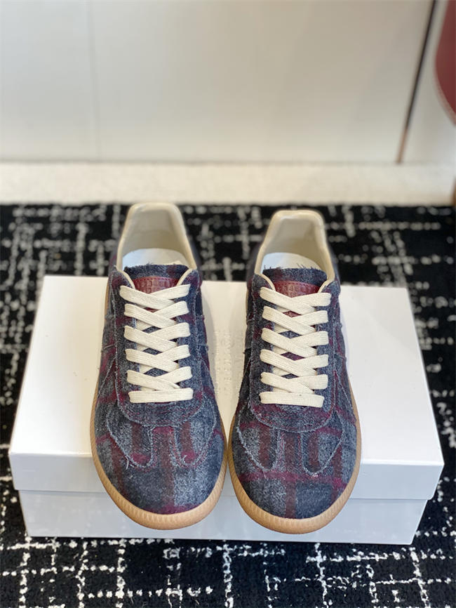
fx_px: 913
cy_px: 304
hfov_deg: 28.0
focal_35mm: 52
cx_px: 228
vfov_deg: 36.8
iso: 80
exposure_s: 1/122
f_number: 2
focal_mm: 6
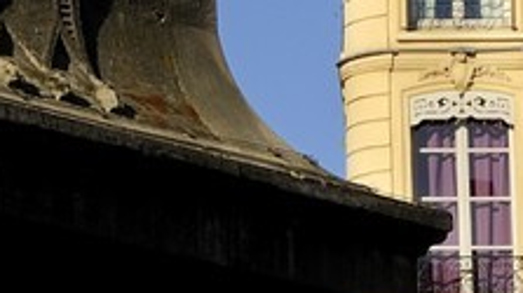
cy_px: -1444
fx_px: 6249
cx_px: -42
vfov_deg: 2.5
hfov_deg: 4.8
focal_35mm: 451
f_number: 13
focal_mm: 60
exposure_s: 1/160
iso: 200
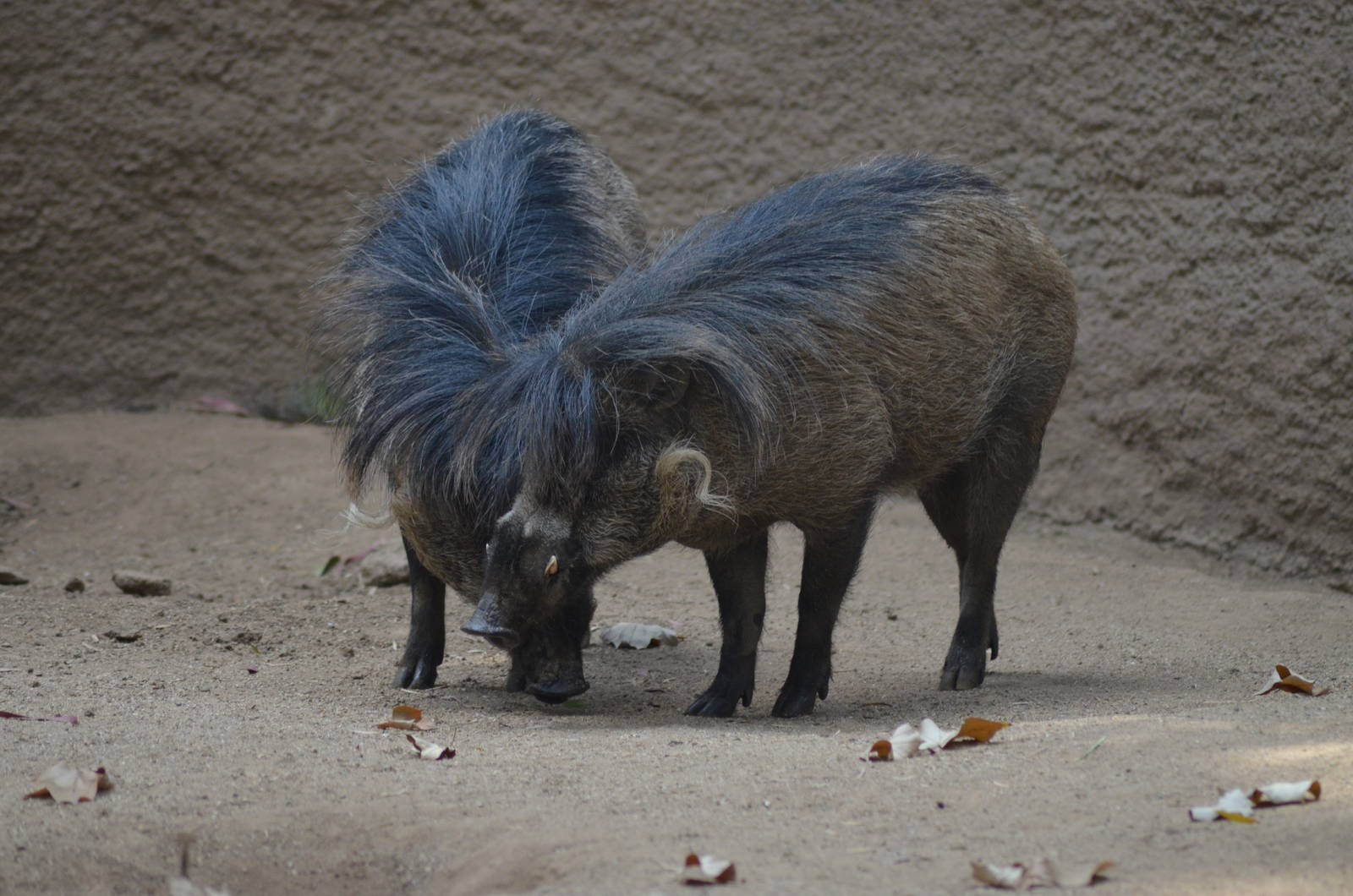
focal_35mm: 360
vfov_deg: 3.8
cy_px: 448
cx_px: 676
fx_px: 13503
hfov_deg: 5.7
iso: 800
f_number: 5
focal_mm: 240
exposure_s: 1/500
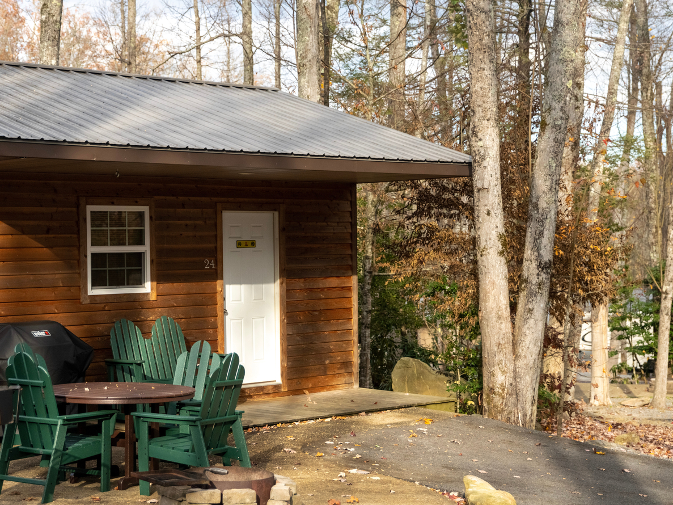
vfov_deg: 21.0
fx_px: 1361
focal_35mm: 70
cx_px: 238
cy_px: 300
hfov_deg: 27.6
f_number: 2.8
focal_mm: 45
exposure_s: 1/1600
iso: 1000
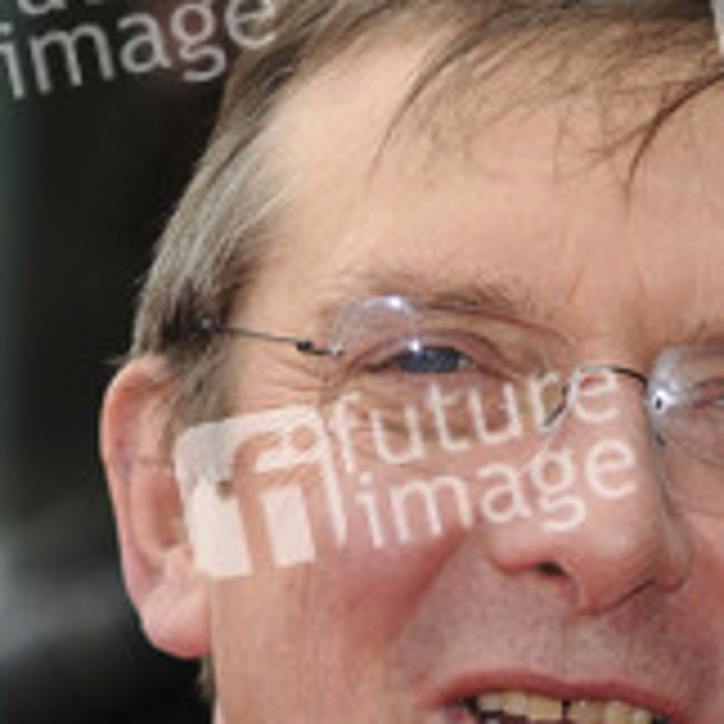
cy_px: 697
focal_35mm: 411
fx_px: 9725
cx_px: 537
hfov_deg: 4.3
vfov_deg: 4.3
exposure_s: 1/200
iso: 200
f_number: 5.6
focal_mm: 130
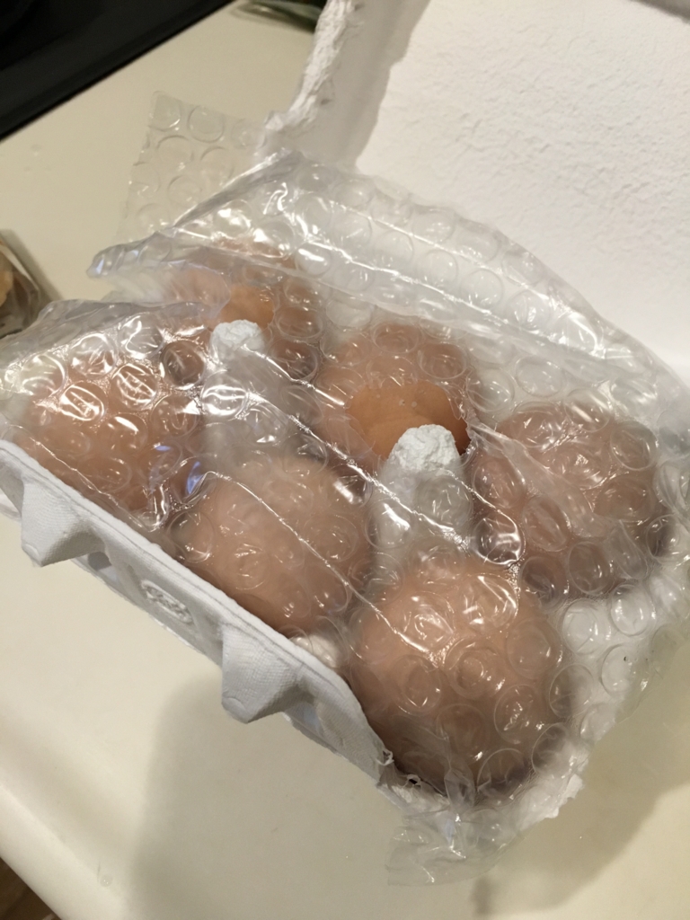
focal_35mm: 29
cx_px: 345
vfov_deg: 61.7
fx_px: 771
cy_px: 460
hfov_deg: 48.2
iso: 125
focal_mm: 4.15
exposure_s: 1/30
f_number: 2.2
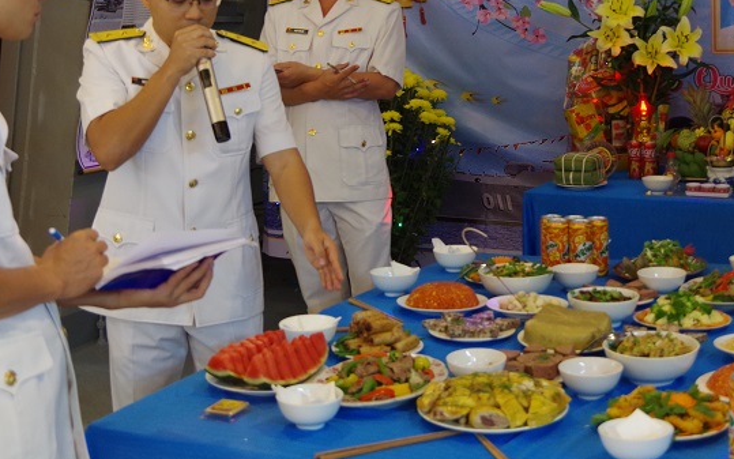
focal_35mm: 59
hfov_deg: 34.4
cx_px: 456
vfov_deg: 21.7
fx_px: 1179
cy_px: 90
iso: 800
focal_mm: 21
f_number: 4
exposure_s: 1/15
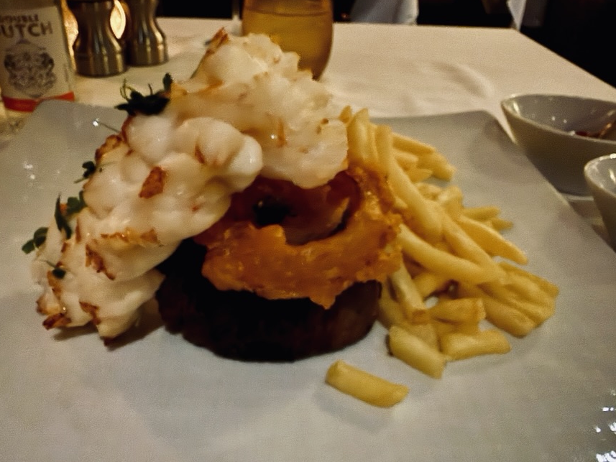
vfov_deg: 49.7
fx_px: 498
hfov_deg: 63.4
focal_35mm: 28
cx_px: 288
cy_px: 238
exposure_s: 1/7
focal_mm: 2.22
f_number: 2.2
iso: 500
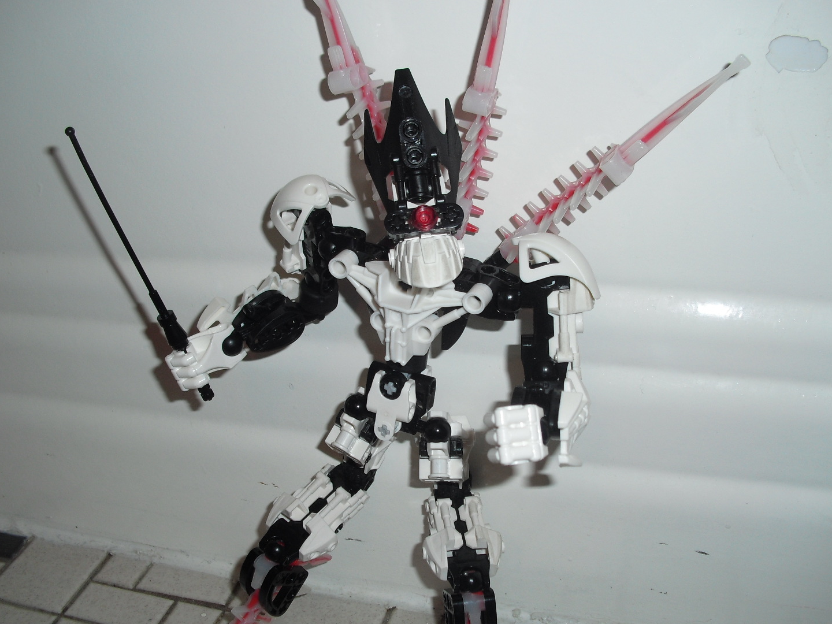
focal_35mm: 40
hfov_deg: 46.8
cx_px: 403
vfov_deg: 36.0
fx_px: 961
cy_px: 319
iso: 100
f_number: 3.1
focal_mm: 6.3
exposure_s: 1/60
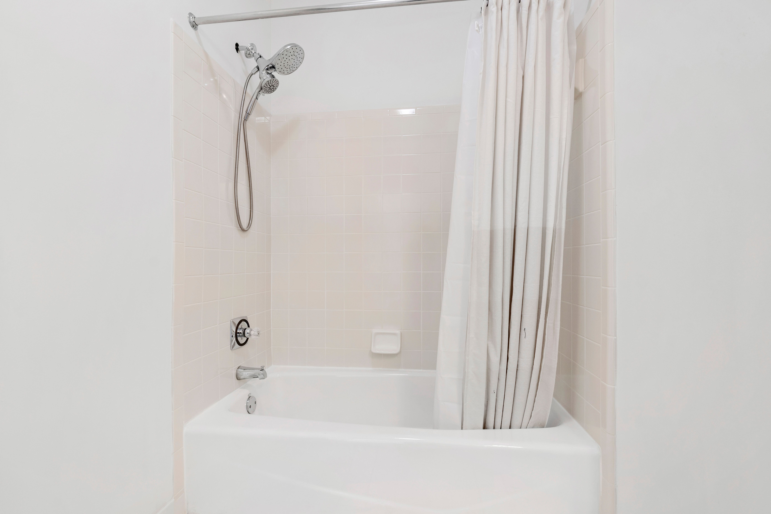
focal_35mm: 15
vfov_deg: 77.3
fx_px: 321
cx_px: 386
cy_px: 257
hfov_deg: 100.4
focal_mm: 10
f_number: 8
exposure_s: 1/3
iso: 100
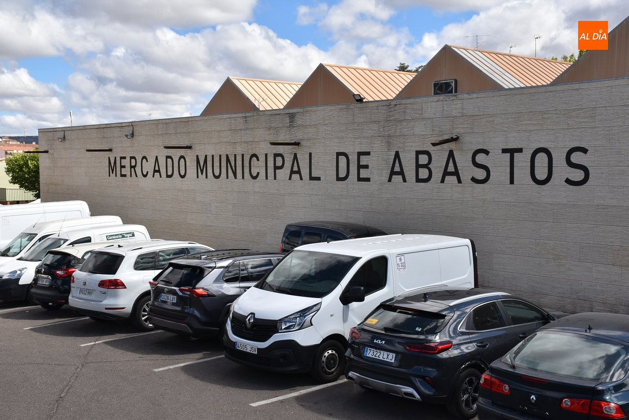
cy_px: 210
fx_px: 708
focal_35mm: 40
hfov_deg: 47.9
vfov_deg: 33.1
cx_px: 314
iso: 200
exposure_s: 1/400
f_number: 10
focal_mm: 27
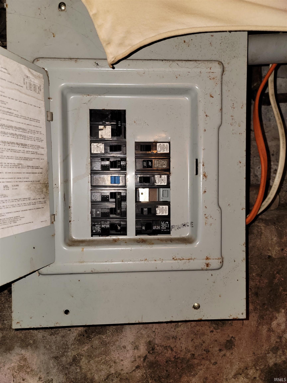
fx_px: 265
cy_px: 192
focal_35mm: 24
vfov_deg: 71.6
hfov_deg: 56.8
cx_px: 144
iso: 40
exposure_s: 1/50
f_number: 1.8
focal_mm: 6.7
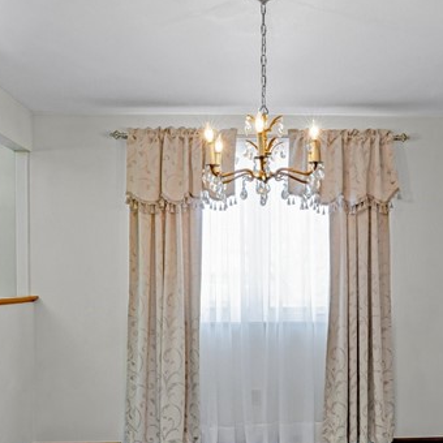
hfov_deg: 41.2
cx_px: 292
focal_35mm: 40
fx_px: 582
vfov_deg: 41.5
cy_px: 266
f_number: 11
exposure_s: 1/60
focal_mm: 14.8
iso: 500
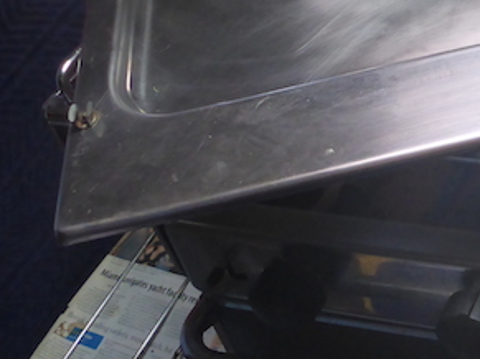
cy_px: 36
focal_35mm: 77
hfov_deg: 22.7
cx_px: 622
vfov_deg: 18.8
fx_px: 1067
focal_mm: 4.9
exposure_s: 1/50
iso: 400
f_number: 3.3
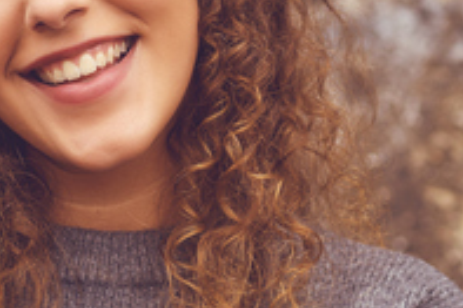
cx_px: 228
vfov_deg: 6.8
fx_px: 2596
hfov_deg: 10.2
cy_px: 155
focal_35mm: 202
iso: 125
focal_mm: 55
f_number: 2.8
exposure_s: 1/800
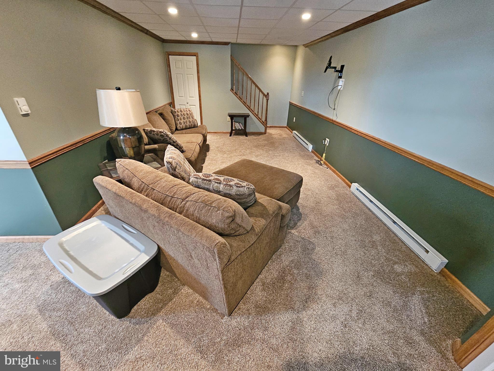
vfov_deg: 89.9
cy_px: 186
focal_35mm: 13
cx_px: 247
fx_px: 186
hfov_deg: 106.2
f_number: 2.2
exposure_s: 1/24
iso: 800
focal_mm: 2.2
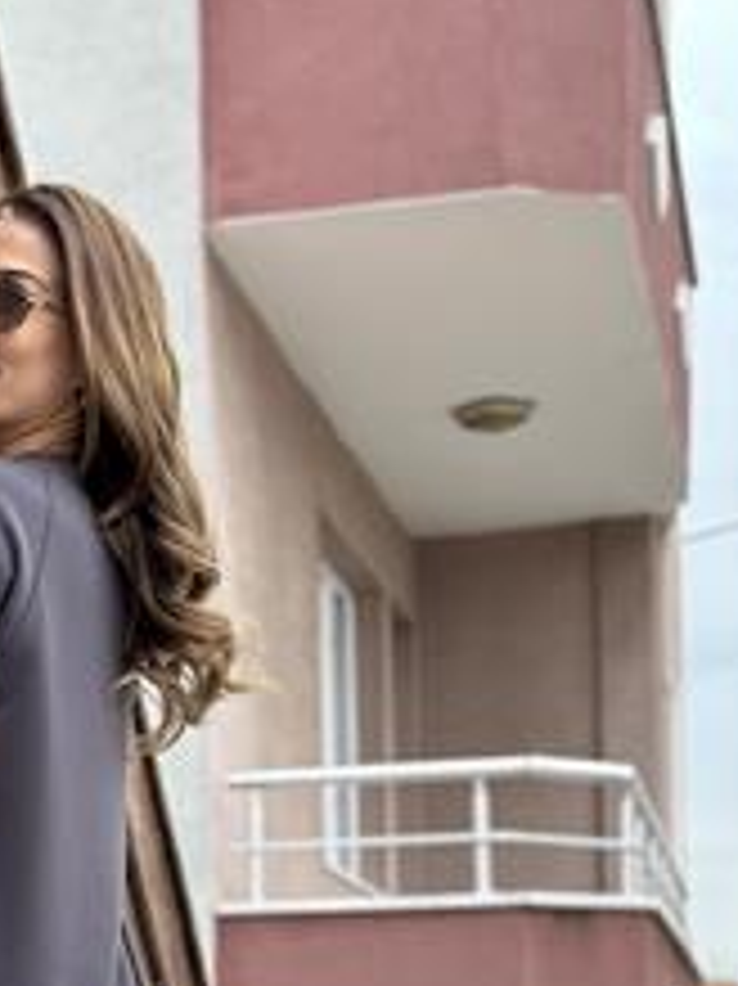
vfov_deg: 17.2
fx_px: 3158
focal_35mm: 111
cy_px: 1040
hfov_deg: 13.2
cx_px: 4
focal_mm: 6.86
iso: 80
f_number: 1.78
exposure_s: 1/564
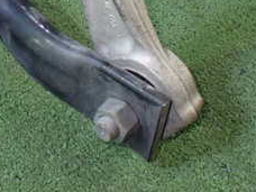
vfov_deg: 18.1
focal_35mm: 79
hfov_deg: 24.0
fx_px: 584
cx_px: 20
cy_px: -12
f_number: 2.3
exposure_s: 1/50
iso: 800
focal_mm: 5.4
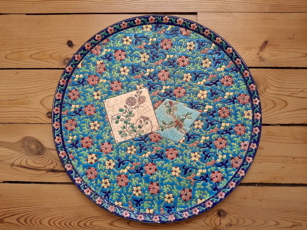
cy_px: 115
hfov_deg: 69.4
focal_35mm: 25
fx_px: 222
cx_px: 154
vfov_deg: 54.9
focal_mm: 4.69
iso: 200
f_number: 1.8
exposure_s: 1/100
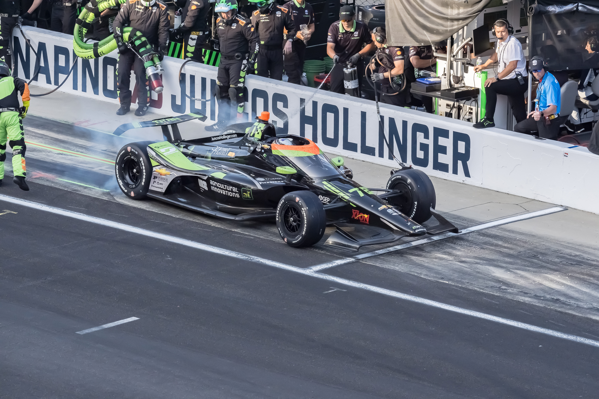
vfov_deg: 3.4
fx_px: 6655
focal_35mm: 400
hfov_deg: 5.2
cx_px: 300
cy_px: 200
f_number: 8
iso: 3200
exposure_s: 1/2000
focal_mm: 400
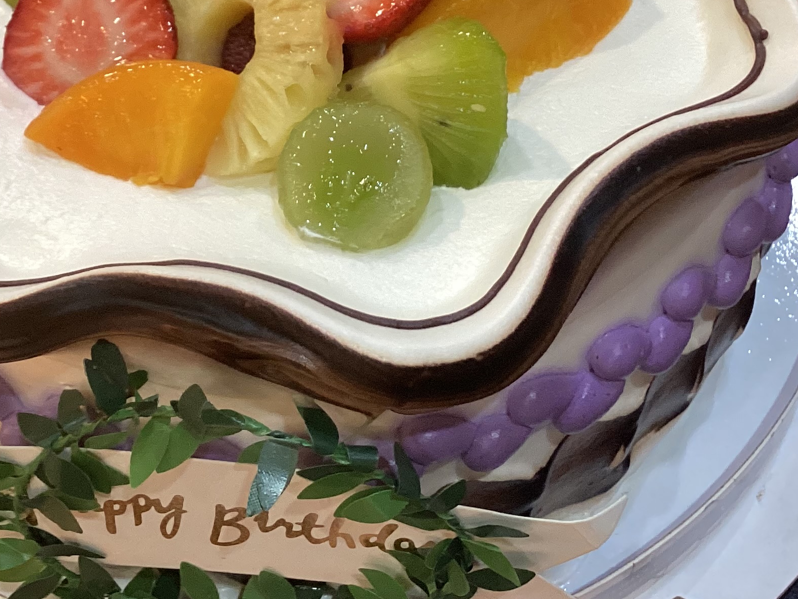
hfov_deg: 30.2
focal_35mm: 64
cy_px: 159
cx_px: 340
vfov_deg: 22.7
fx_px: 1475
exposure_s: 1/60
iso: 200
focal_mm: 3.3
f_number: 2.4
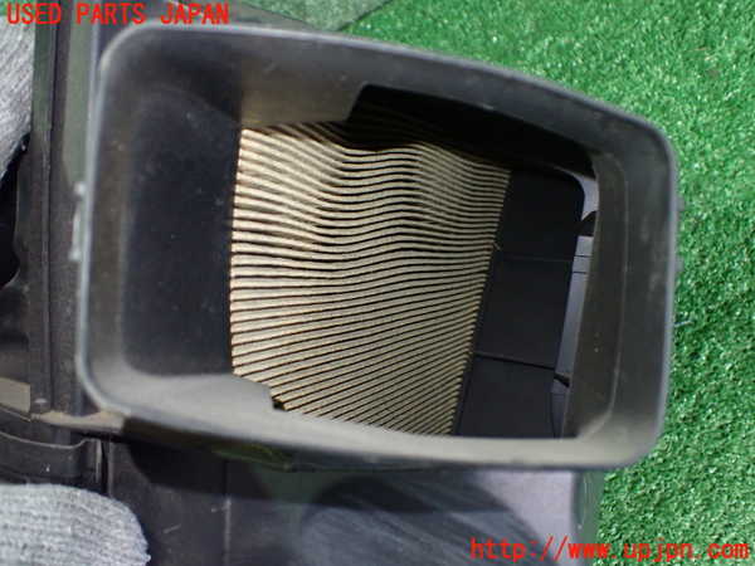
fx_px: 654
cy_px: 283
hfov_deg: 60.0
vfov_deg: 46.8
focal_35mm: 30
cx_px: 378
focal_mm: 5.4
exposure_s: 1/60
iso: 800
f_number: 2.3
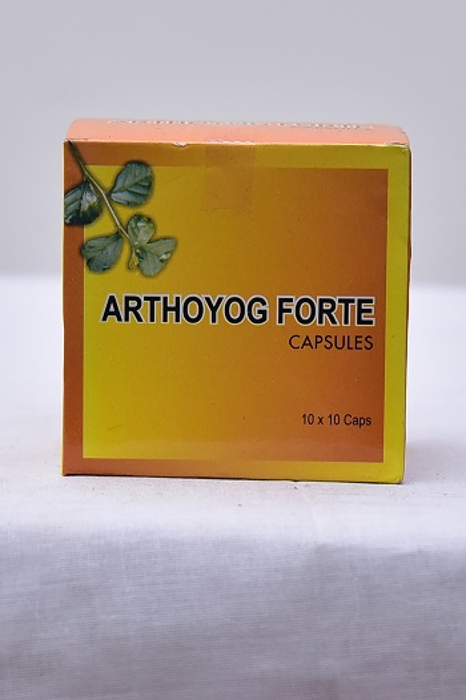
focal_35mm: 66
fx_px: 1283
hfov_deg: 20.6
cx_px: 233
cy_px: 350
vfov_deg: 30.5
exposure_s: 1/160
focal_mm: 66
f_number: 4
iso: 1250
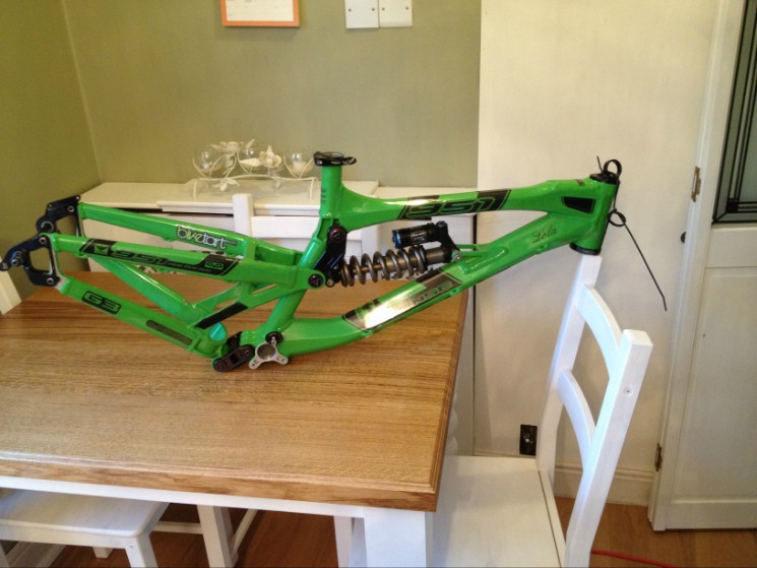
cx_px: 378
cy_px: 284
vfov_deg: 40.7
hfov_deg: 52.6
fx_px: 766
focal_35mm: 35
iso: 200
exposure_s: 1/20
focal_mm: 4.28
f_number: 2.4
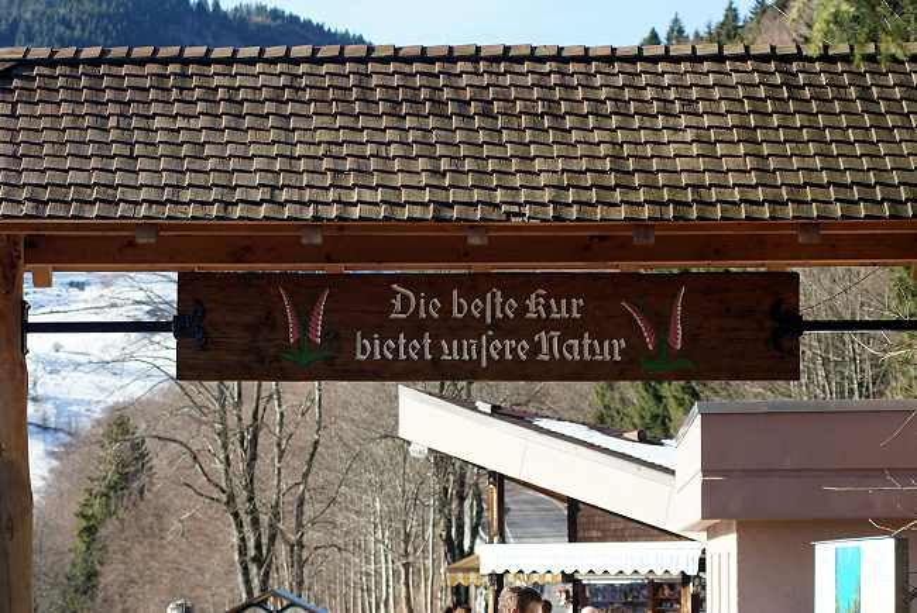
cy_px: 306
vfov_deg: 12.2
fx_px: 2869
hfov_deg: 18.2
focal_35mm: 112
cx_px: 458
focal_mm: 75
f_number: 6.3
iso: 100
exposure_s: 1/160
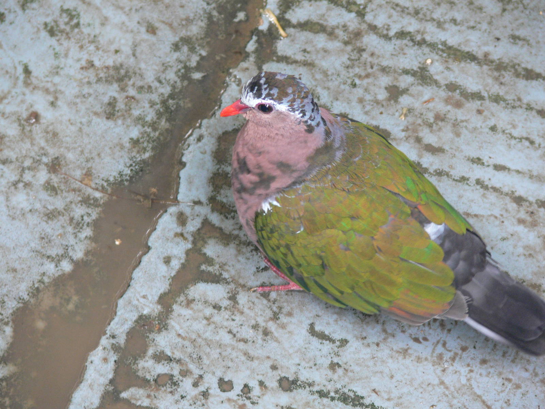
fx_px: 3149
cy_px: 204
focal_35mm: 200
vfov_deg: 7.4
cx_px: 272
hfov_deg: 9.9
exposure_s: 1/15
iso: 200
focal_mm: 42.3
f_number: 3.6
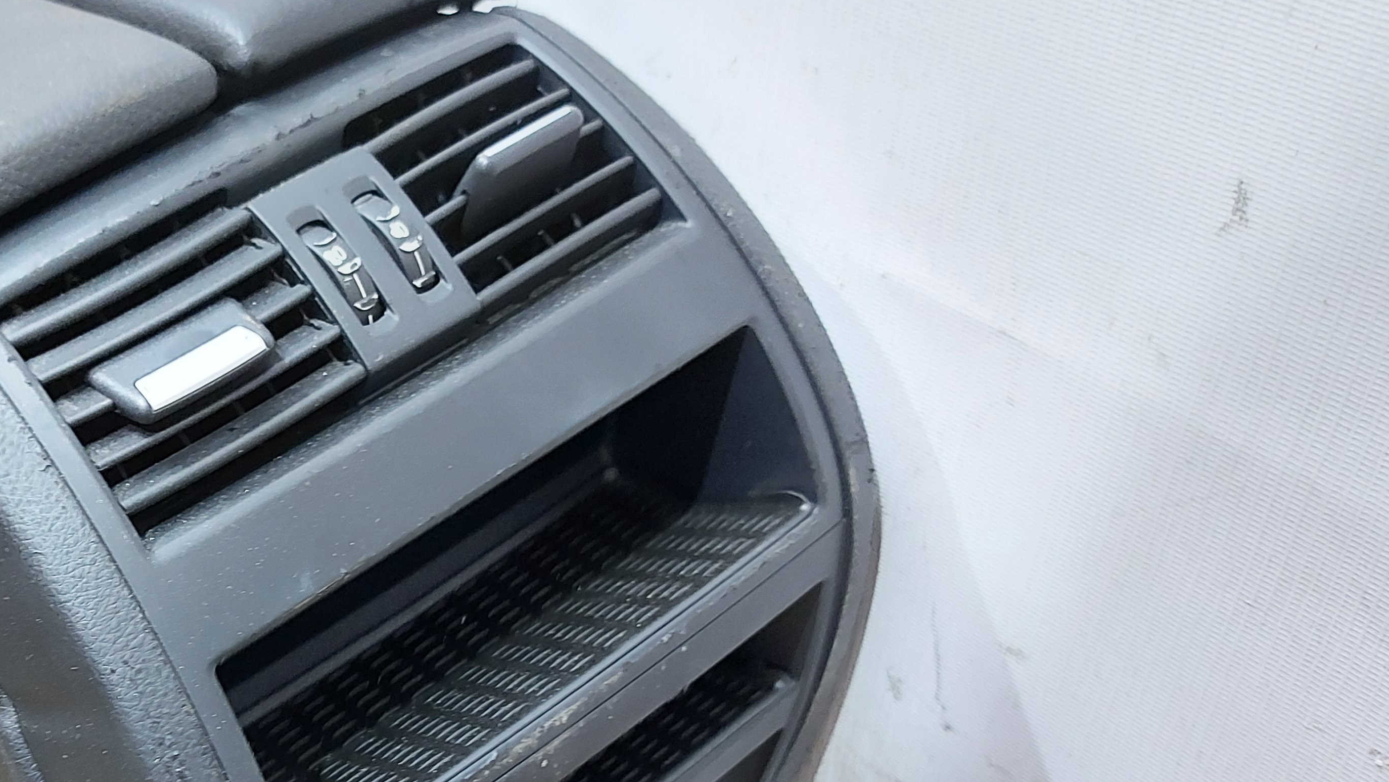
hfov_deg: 44.0
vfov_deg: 26.6
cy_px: 620
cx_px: 264
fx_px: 1621
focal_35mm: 44
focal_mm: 5.23
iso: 320
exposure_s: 1/25
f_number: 1.8
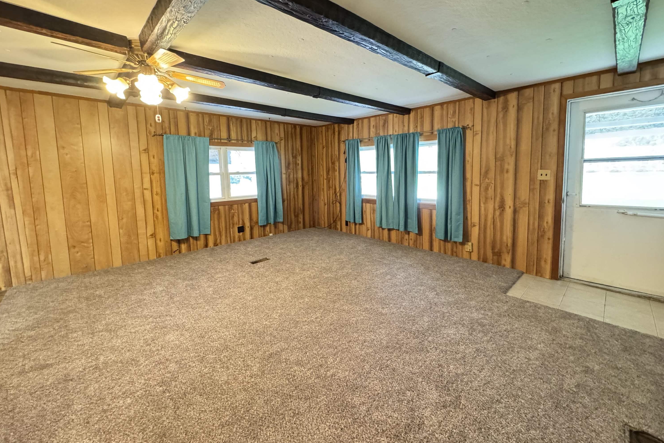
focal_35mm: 15
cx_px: 340
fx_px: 277
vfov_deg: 77.0
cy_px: 196
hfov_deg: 100.4
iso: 1000
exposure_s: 1/40
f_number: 2.2
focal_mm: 2.22
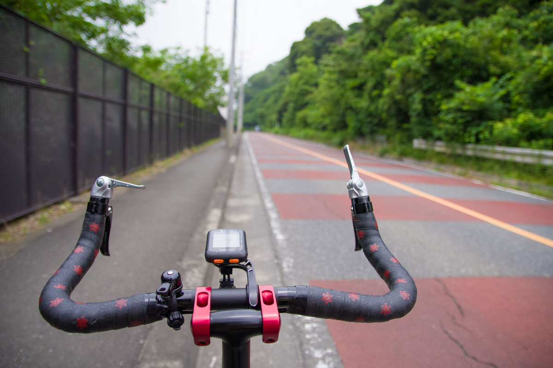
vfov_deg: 50.3
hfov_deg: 70.5
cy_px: 184
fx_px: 391
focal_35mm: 26
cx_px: 276
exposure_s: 1/5000
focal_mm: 17
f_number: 2.8
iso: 400
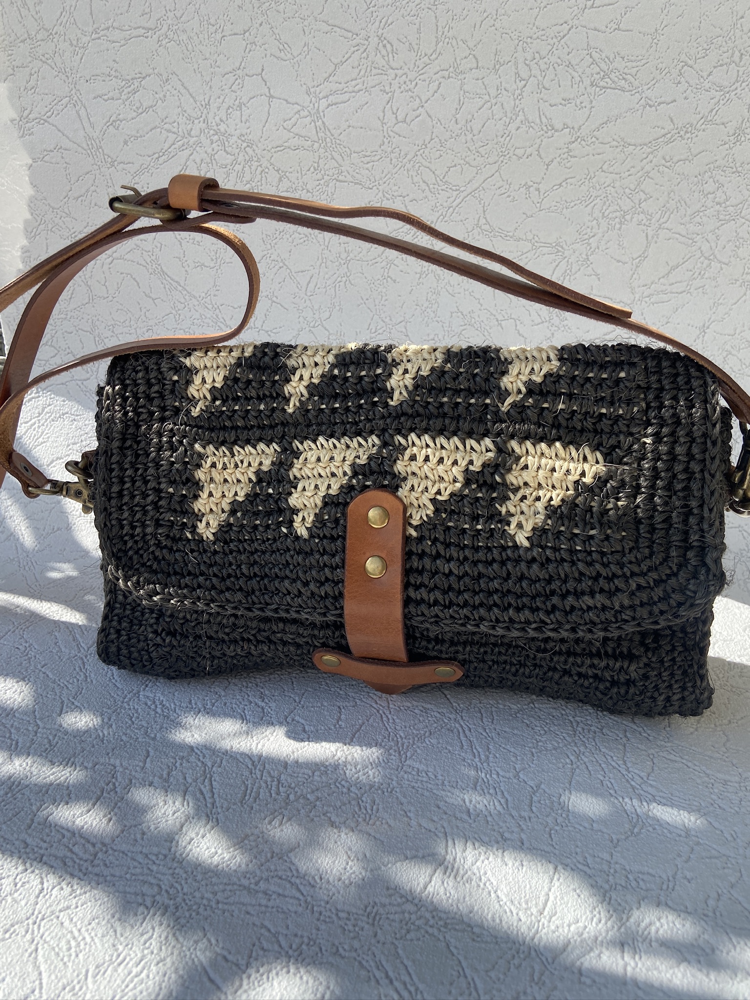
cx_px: 375
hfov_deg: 53.1
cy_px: 500
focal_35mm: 26
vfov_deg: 67.3
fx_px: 751
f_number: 1.8
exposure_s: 1/1412
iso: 32
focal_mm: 4.25
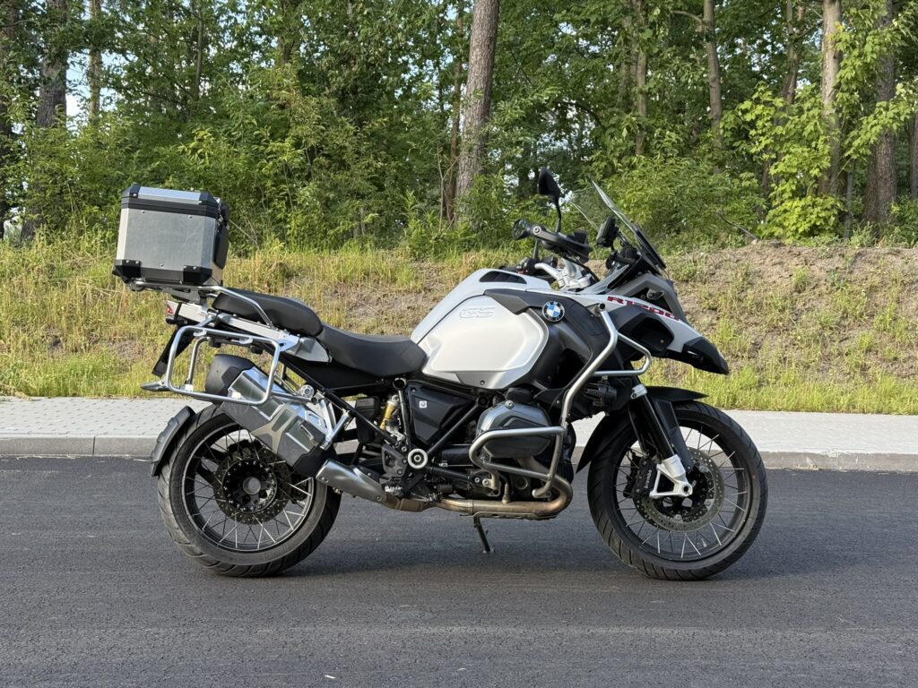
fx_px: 1273
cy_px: 344
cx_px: 459
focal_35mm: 48
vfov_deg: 30.3
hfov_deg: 39.7
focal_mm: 6.76
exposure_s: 1/390
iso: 80
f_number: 1.78
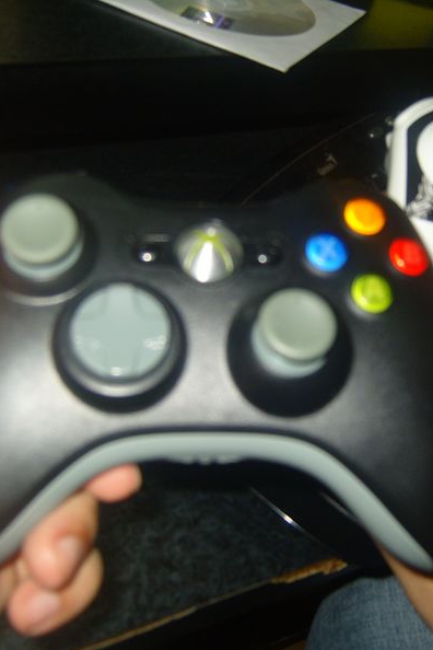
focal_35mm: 49
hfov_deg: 27.5
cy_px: 327
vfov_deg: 40.3
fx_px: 884
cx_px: 259
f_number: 2.8
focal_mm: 7.4
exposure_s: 1/30
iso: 100
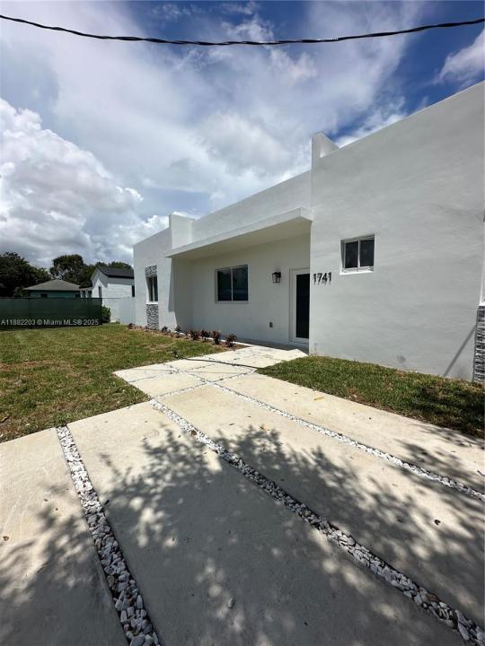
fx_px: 262
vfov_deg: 102.1
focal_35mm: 14
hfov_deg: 85.7
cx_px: 242
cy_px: 323
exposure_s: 1/5814
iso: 50
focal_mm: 2.22
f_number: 2.2
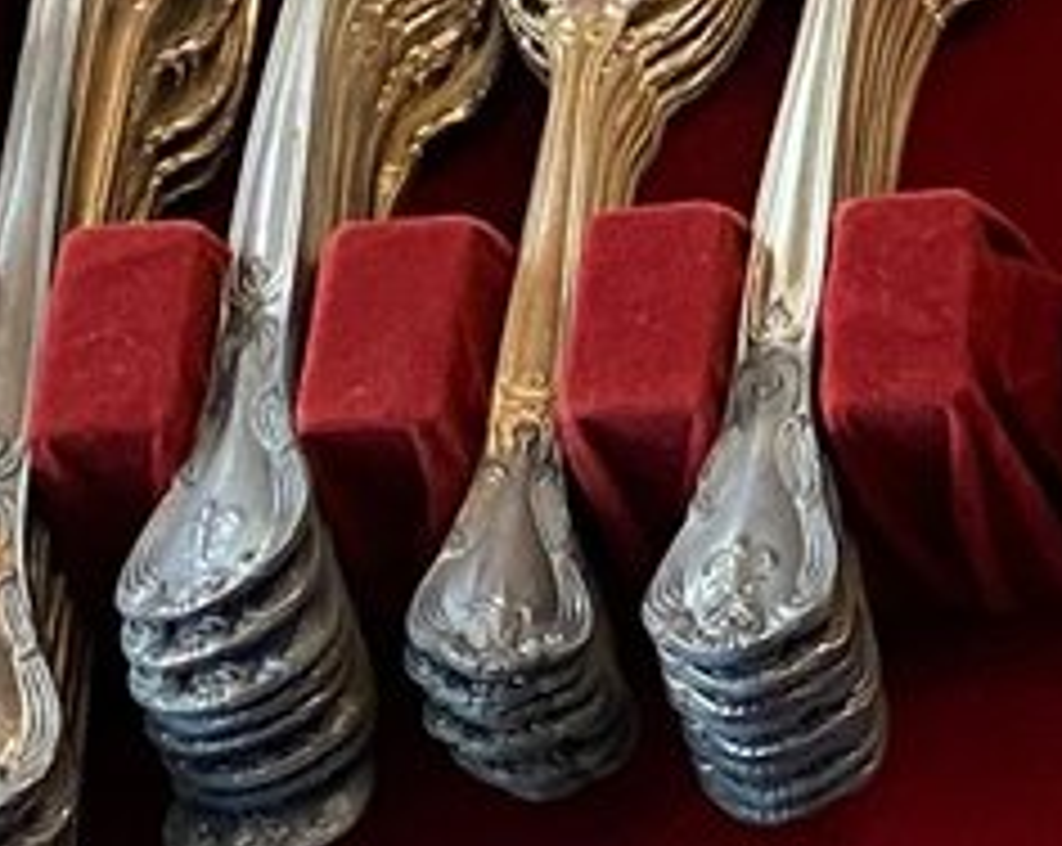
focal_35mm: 163
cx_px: 1910
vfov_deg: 9.1
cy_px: -632
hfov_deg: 11.1
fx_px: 5115
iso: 500
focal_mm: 4.25
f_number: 1.8
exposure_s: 1/30
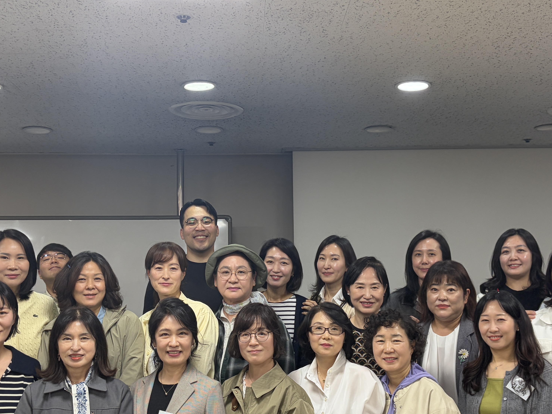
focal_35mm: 50
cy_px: 264
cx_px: 255
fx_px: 797
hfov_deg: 38.2
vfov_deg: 29.0
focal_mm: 5.96
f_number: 1.6
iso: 160
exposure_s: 1/120
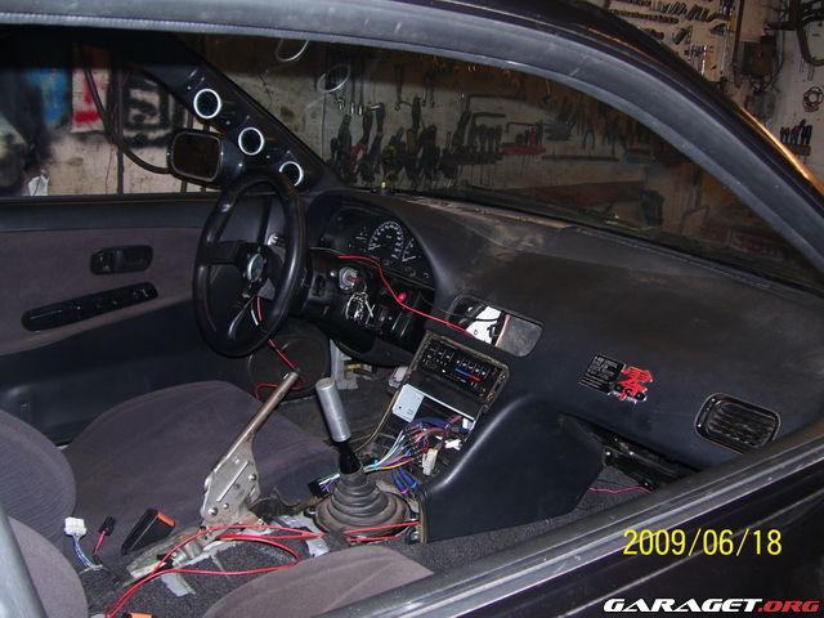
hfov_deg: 50.1
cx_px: 412
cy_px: 309
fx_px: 881
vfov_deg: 38.7
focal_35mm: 37
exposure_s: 1/60
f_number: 2.7
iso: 80
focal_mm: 6
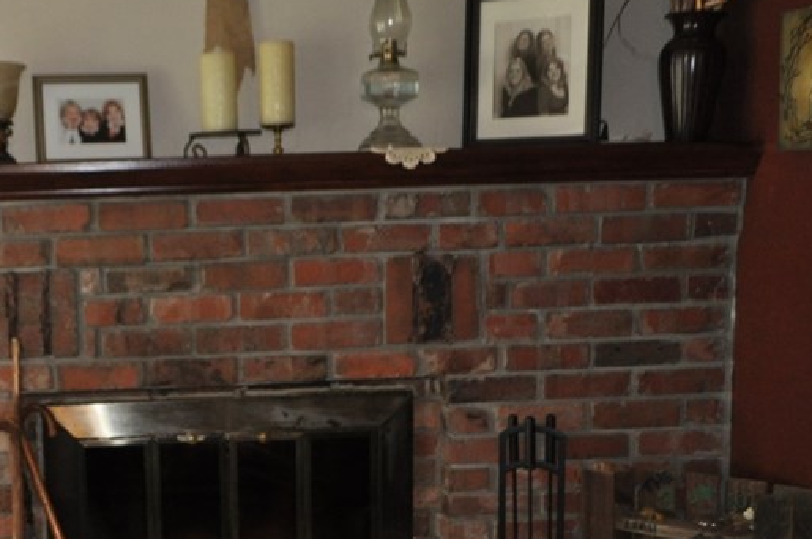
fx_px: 1284
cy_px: 370
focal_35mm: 57
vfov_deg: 23.6
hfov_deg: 33.4
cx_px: 90
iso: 800
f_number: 3.5
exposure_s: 1/30
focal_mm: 18
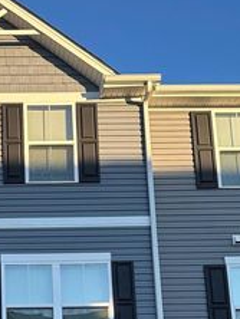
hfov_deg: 19.8
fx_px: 664
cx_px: -3
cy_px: 325
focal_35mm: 72
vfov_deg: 25.5
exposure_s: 1/943
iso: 80
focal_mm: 6.86
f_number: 1.78
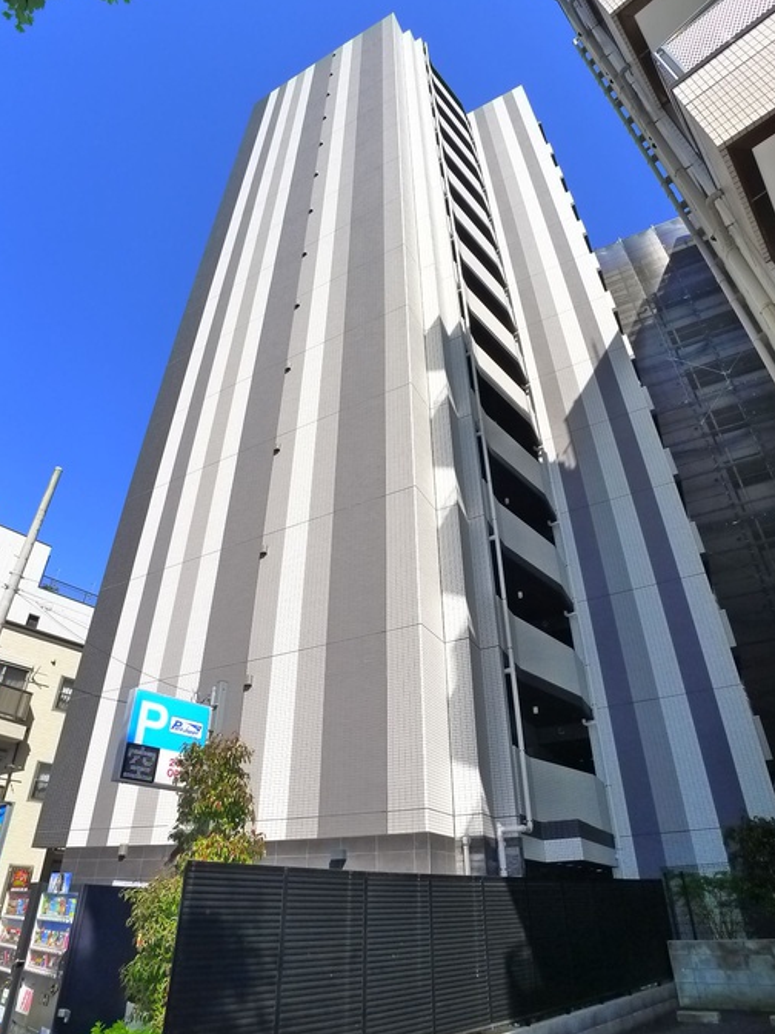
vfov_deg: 69.4
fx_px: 746
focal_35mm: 25
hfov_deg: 54.9
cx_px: 390
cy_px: 519
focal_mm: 5.1
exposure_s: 1/640
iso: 400
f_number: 4
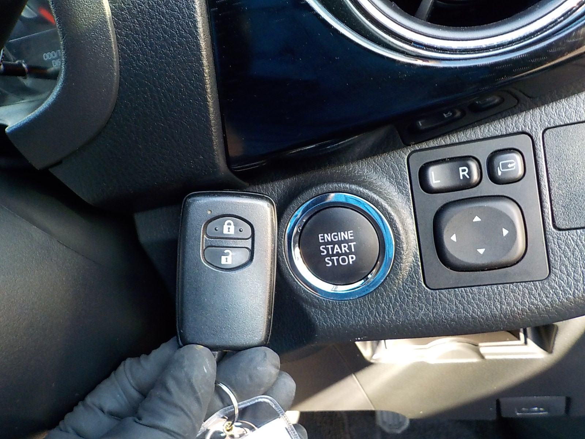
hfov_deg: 60.0
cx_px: 292
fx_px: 507
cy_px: 220
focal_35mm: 30
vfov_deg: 46.8
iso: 250
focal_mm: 4.1
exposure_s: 1/30
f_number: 3.3
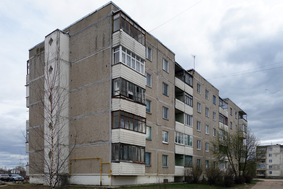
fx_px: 220
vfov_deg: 46.5
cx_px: 142
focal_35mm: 28
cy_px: 94
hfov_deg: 65.4
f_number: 5.6
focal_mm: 10.4
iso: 125
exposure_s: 1/500
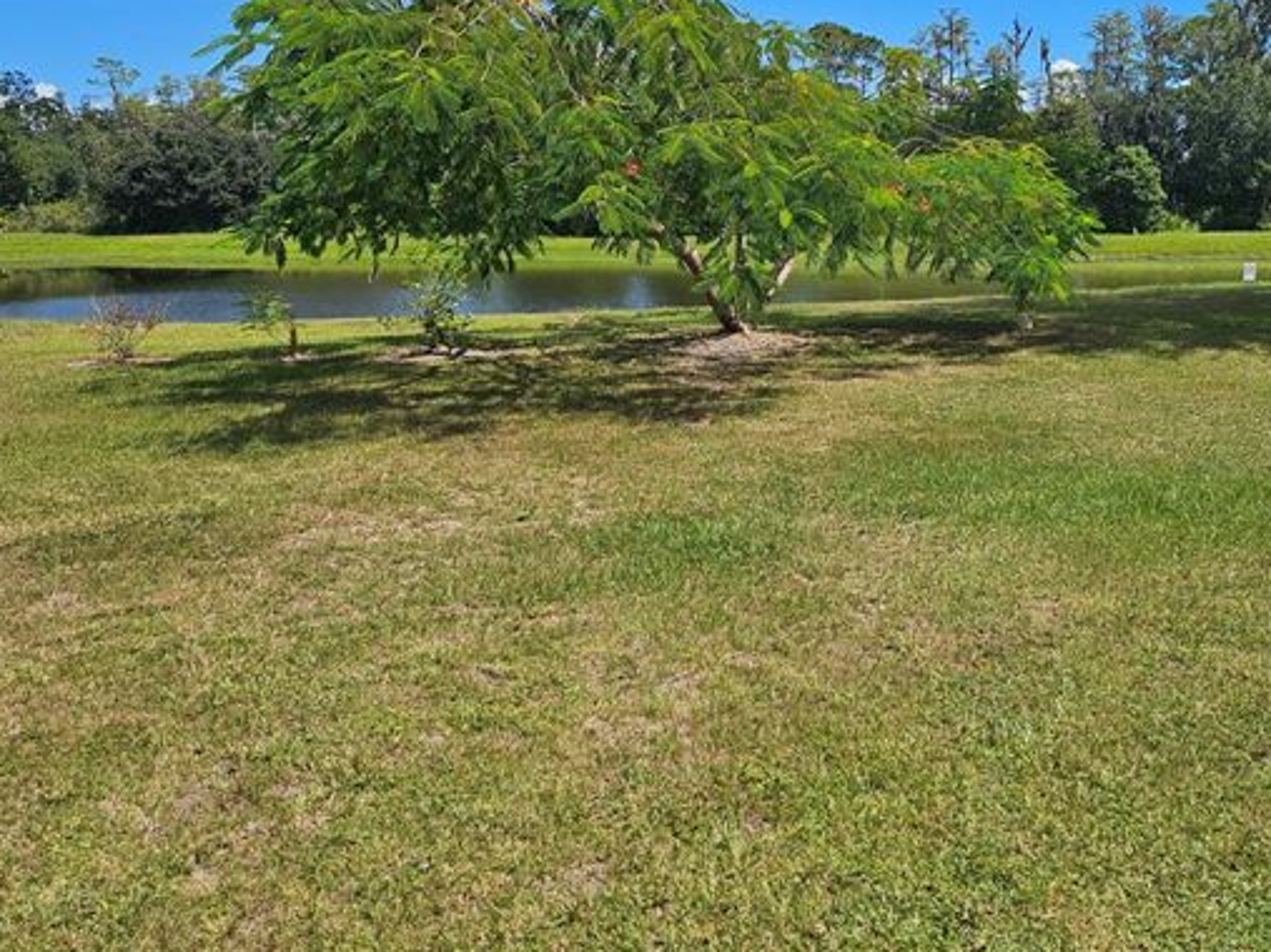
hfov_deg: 55.8
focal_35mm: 32
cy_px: 323
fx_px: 1175
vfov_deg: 43.6
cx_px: 834
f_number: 1.7
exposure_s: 1/1484
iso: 16
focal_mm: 6.3
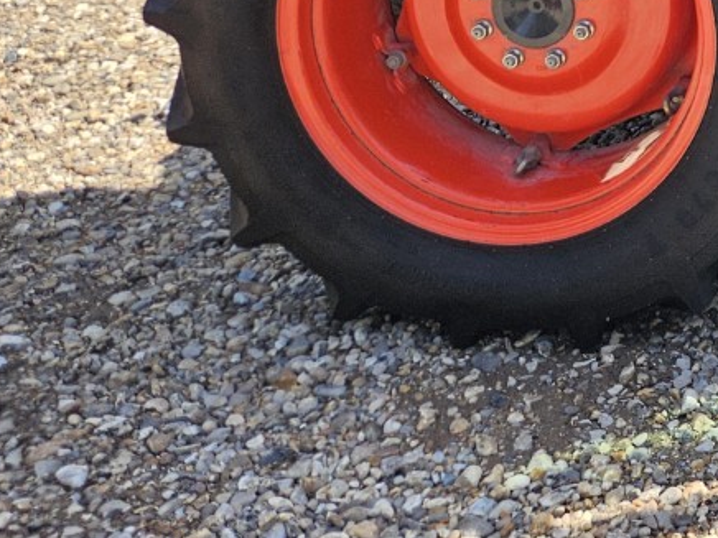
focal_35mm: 76
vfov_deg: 16.9
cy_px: -346
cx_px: 1159
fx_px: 1576
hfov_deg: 20.7
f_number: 1.8
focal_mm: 5.4
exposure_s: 1/556
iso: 25
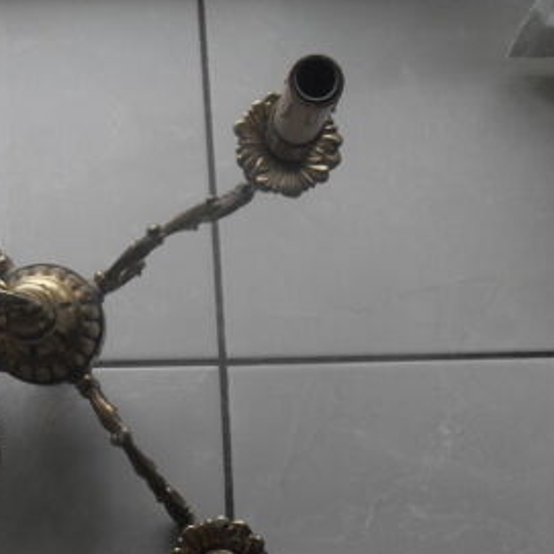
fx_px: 1050
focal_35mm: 58
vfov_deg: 29.4
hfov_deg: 28.9
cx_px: 104
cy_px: 343
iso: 100
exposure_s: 1/60
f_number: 2.8
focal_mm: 6.3
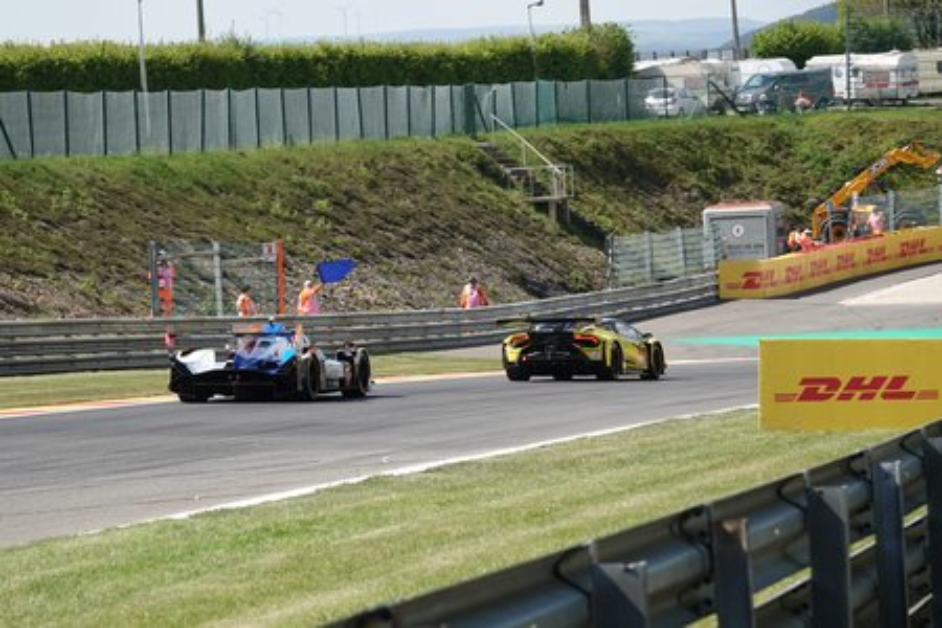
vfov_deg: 7.5
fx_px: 4814
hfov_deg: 11.2
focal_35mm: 184
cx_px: 471
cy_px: 314
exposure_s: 1/800
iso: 160
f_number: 4
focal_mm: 67.46
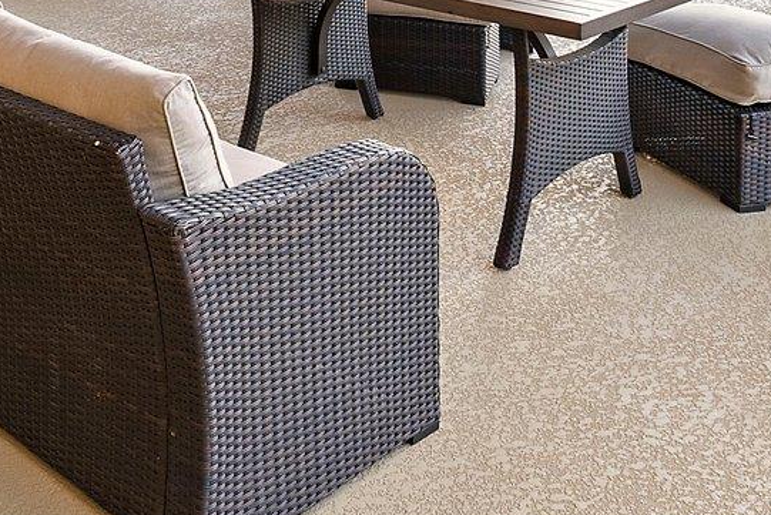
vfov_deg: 21.5
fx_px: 1135
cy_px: -255
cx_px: 174
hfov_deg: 36.4
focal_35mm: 53
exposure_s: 1/8
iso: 400
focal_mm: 14
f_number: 7.1
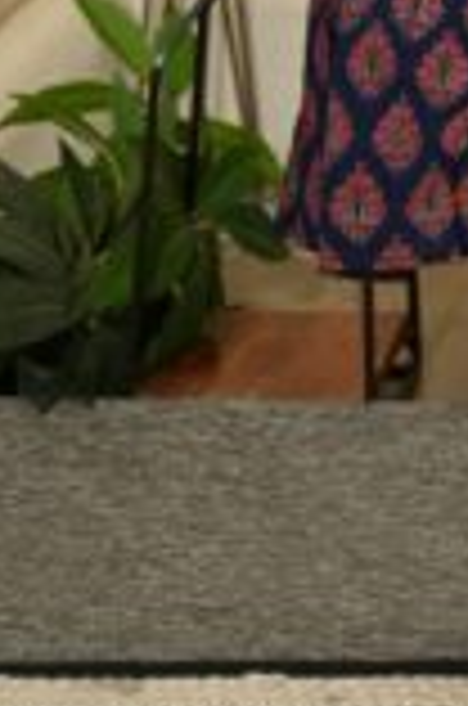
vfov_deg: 10.4
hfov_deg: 7.2
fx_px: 3545
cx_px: 994
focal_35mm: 181
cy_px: -764
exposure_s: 1/160
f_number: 5
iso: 320
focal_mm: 42
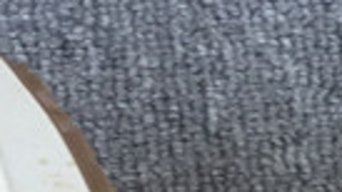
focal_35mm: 222
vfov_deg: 5.3
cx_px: 359
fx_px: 2013
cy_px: 497
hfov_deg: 9.6
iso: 25
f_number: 2.4
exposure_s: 1/130
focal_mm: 3.3
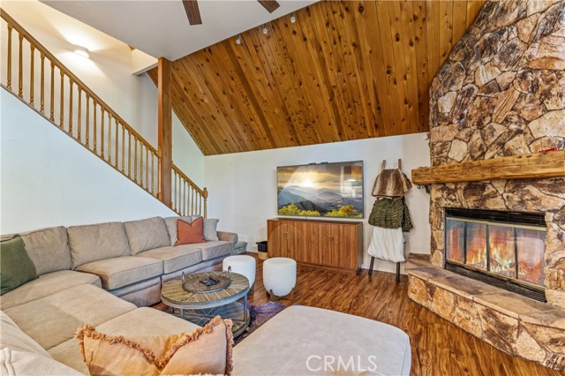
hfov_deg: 95.4
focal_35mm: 16
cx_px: 282
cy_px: 188
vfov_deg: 72.3
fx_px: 257
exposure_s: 4
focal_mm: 16.4
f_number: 13
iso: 100
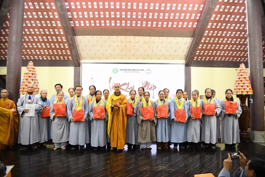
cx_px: 132
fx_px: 177
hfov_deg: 73.8
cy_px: 88
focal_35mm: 24
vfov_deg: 53.1
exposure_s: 1/160
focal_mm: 24
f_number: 2.8
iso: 2500
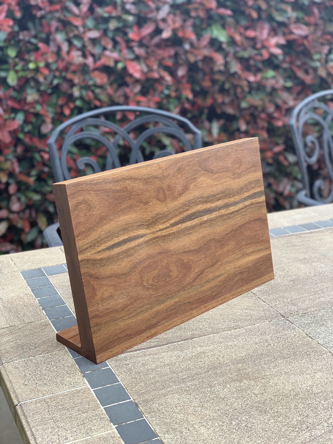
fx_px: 667
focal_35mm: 52
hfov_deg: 28.0
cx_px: 166
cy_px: 222
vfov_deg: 36.8
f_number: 2.4
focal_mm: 6
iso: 16
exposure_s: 1/132
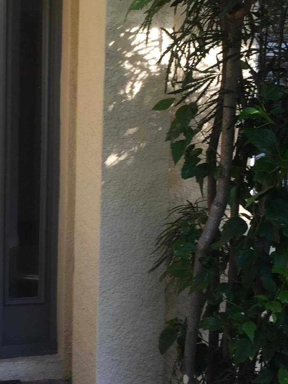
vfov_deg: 31.2
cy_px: 177
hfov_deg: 22.8
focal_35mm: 62
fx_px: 687
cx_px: 6
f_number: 2.2
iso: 32
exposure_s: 1/120
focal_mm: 4.15
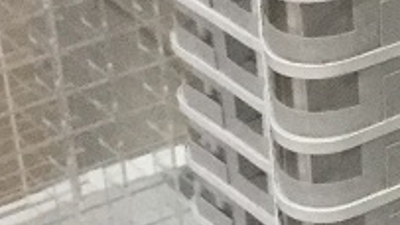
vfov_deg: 6.8
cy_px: 324
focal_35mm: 177
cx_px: 644
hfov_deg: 11.5
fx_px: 1877
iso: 200
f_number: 2.4
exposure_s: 1/33
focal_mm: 3.3
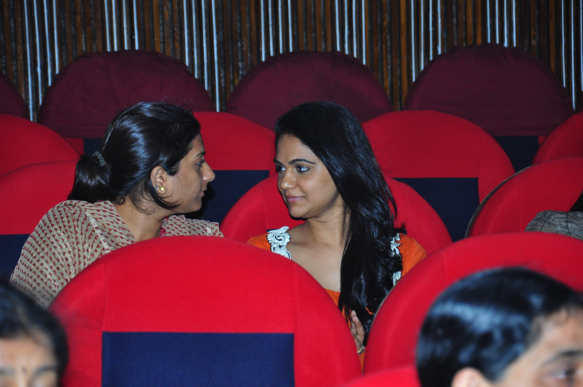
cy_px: 194
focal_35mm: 158
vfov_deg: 8.7
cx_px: 292
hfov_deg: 13.1
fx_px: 2547
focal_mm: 105
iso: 500
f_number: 5.6
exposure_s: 1/125
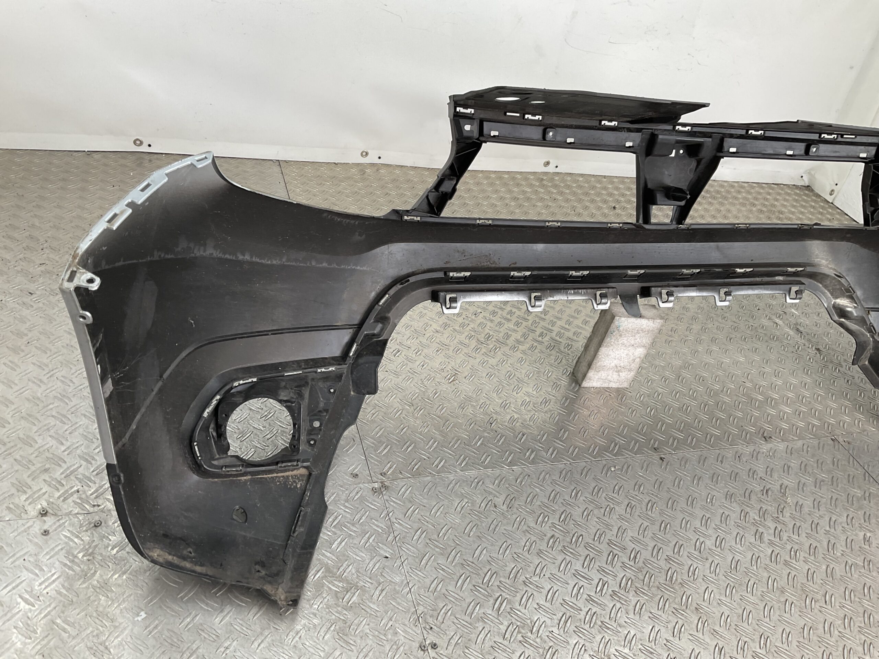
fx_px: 736
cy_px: 330
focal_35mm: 29
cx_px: 440
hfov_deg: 61.7
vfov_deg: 48.2
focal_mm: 3
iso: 16
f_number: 1.8
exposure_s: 1/100
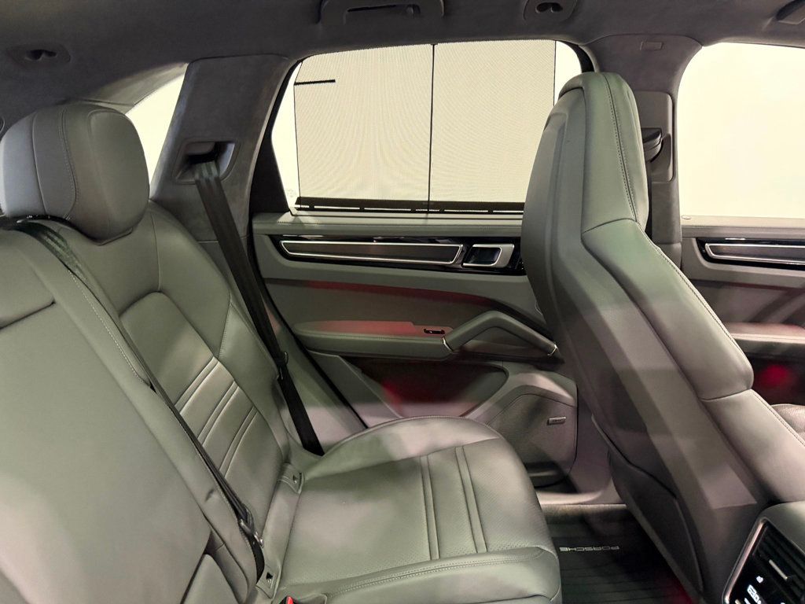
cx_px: 402
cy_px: 302
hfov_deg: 71.6
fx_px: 558
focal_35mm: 24
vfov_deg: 56.8
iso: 640
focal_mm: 6.76
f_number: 1.78
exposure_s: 1/40
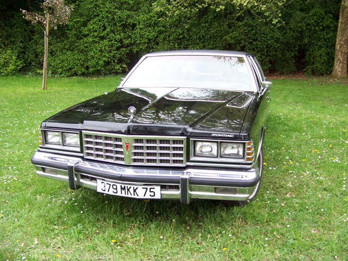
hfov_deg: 51.4
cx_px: 174
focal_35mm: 36
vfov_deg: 39.7
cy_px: 130
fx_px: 362
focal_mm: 5.85
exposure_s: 1/50
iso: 63
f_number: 2.8
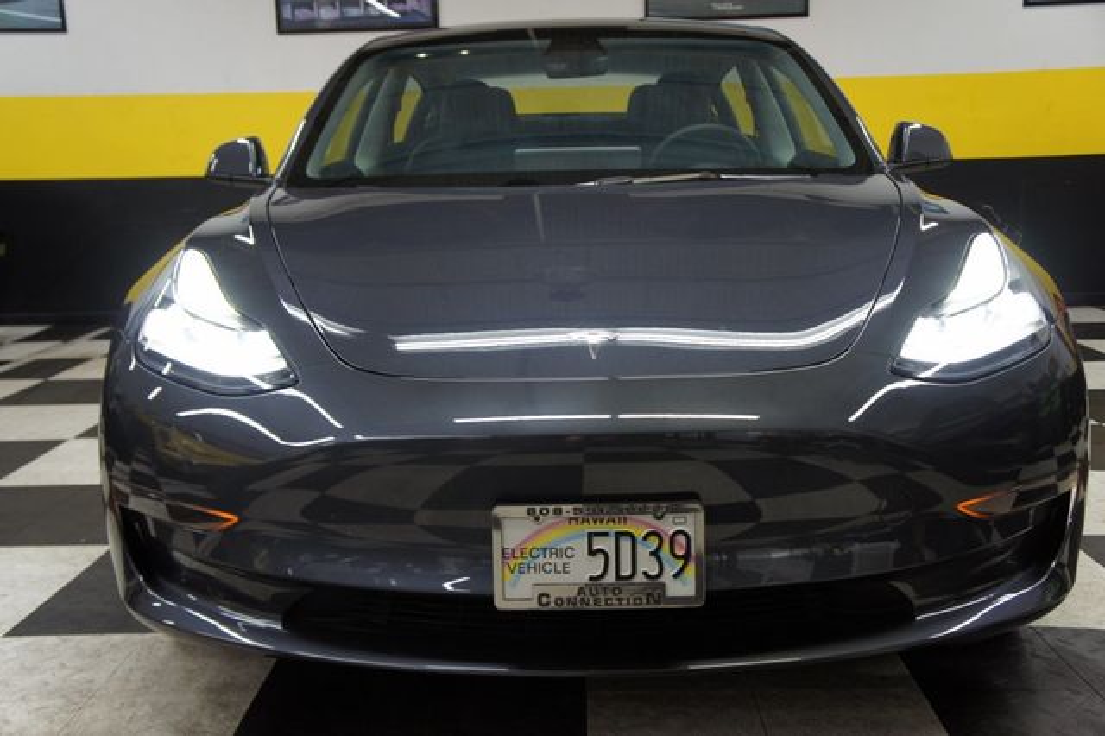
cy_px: 368
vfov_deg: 35.5
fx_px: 1150
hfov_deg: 51.3
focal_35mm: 38
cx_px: 552
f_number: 4
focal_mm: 25
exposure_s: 1/40
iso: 400
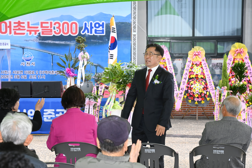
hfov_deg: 24.8
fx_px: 574
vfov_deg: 16.7
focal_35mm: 82
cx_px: 126
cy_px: 84
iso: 400
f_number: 7.1
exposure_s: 1/400
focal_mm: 82
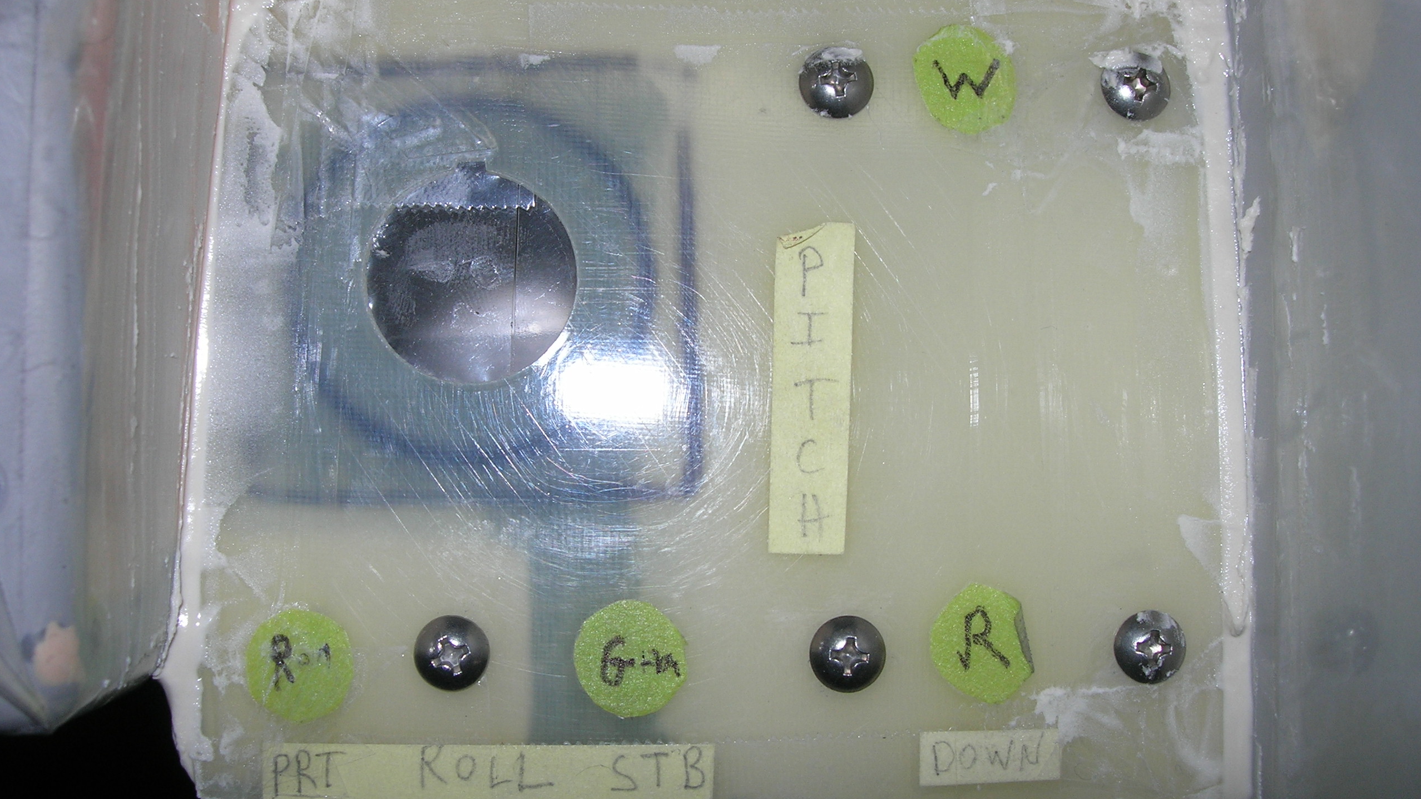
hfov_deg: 48.4
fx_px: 1582
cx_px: 705
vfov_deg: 28.3
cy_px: 397
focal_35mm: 42
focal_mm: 7.8
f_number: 4.8
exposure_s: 1/60.1
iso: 64
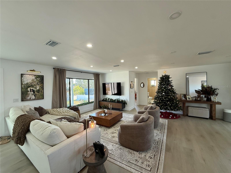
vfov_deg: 85.7
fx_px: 93
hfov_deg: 102.1
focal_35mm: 14
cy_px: 86
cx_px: 116
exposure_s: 1/120
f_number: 2.2
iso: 100
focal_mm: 2.22
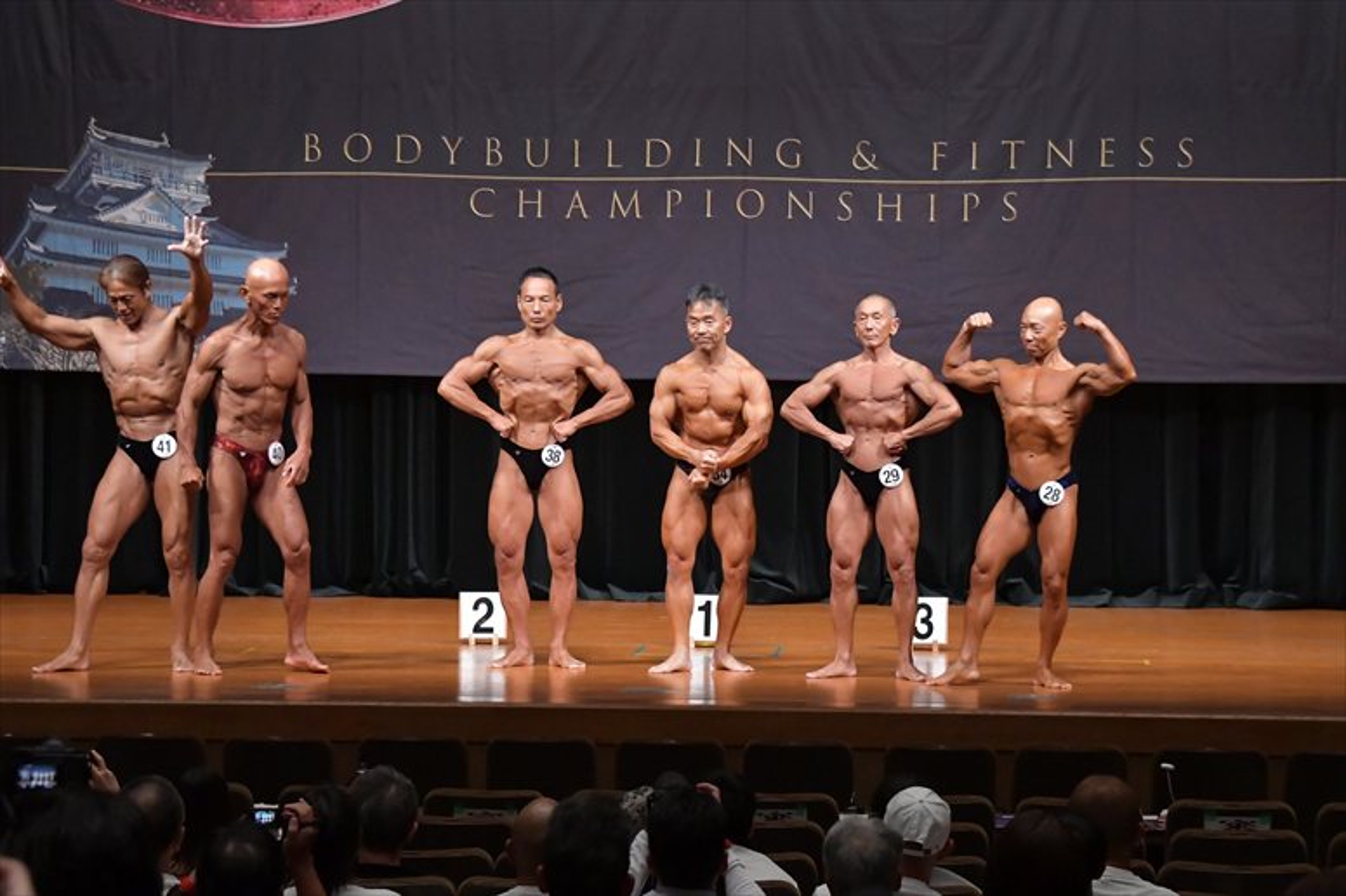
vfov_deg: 9.9
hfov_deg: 14.9
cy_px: 448
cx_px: 673
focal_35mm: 138
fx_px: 5157
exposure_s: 1/400
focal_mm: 92
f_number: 5.6
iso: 6400
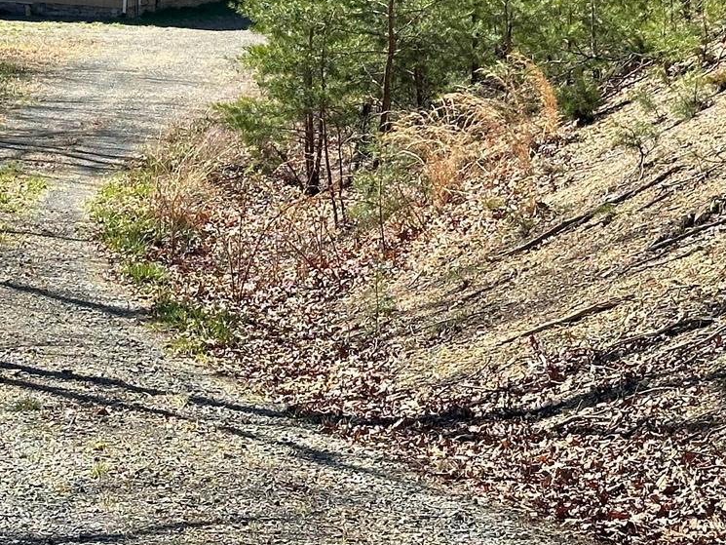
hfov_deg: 14.8
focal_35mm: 132
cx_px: 140
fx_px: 2769
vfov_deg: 11.1
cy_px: -43
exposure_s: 1/1517
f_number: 1.78
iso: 64
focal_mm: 6.86
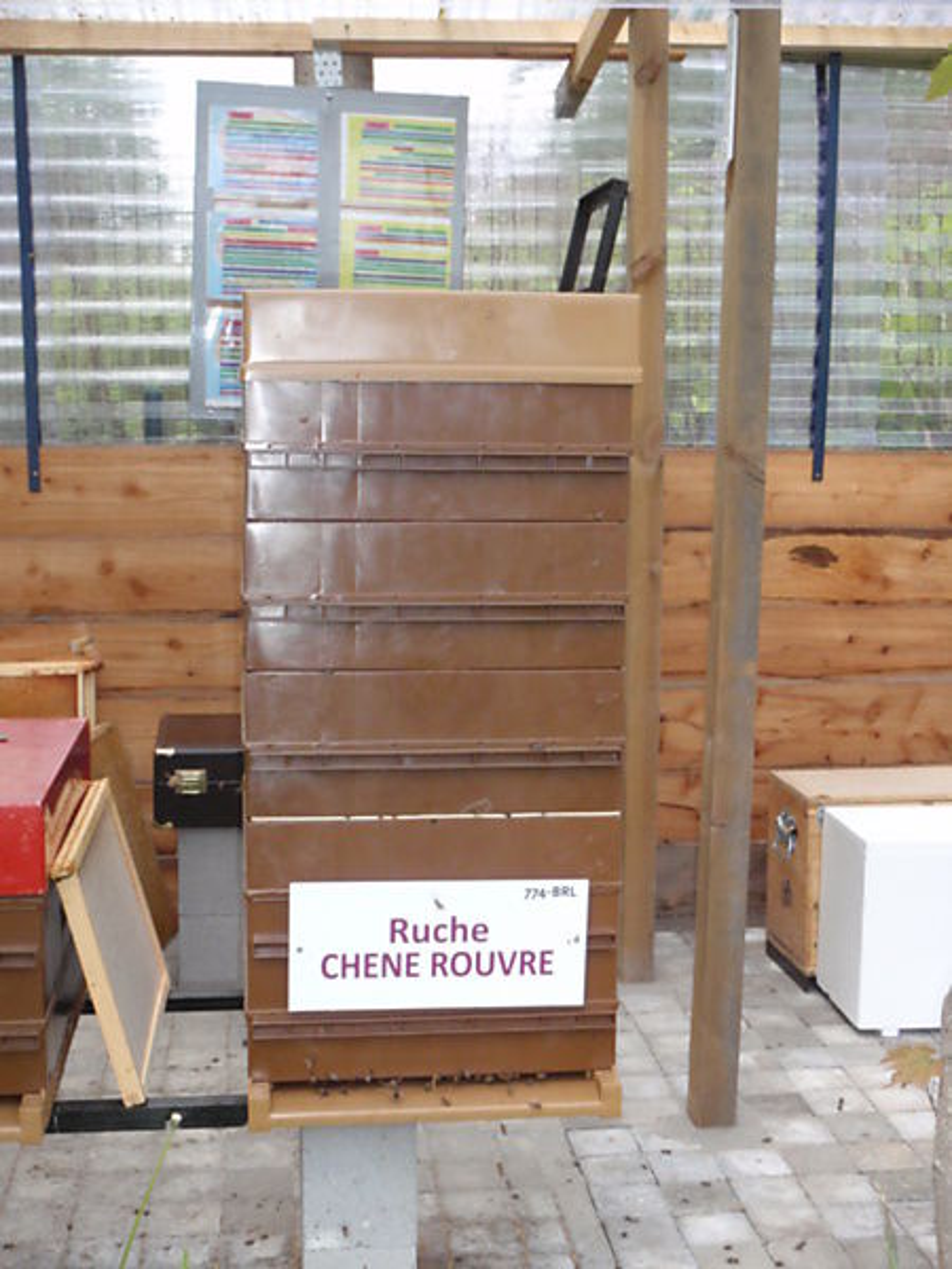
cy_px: 634
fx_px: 1760
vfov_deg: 39.7
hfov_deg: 30.3
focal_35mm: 48
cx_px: 476
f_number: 4.2
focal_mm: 8.69
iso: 320
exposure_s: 1/500
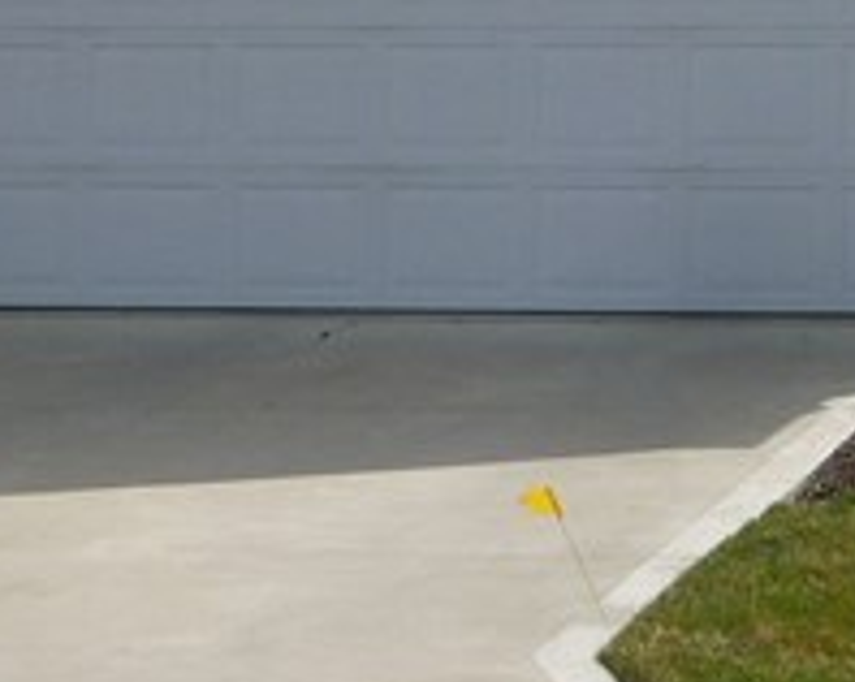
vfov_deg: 8.4
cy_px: -117
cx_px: 1118
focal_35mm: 182
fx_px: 4601
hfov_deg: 10.4
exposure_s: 1/1000
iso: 100
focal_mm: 6.5
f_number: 3.6
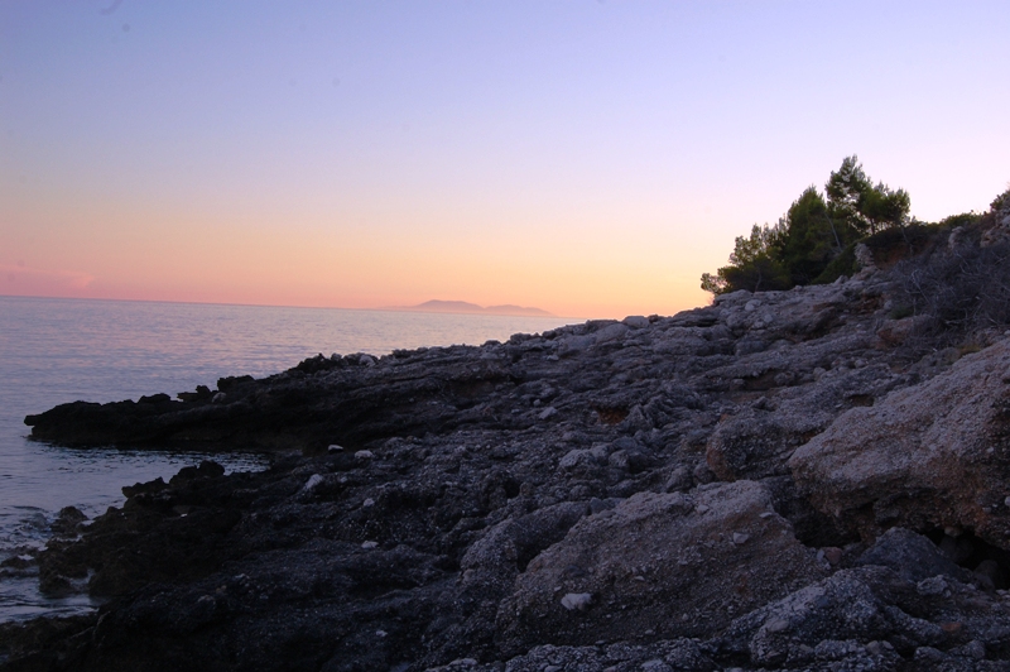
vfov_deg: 34.2
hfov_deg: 49.6
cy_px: 336
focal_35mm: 39
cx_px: 505
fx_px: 1093
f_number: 9
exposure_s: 1/160
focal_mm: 26
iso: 400
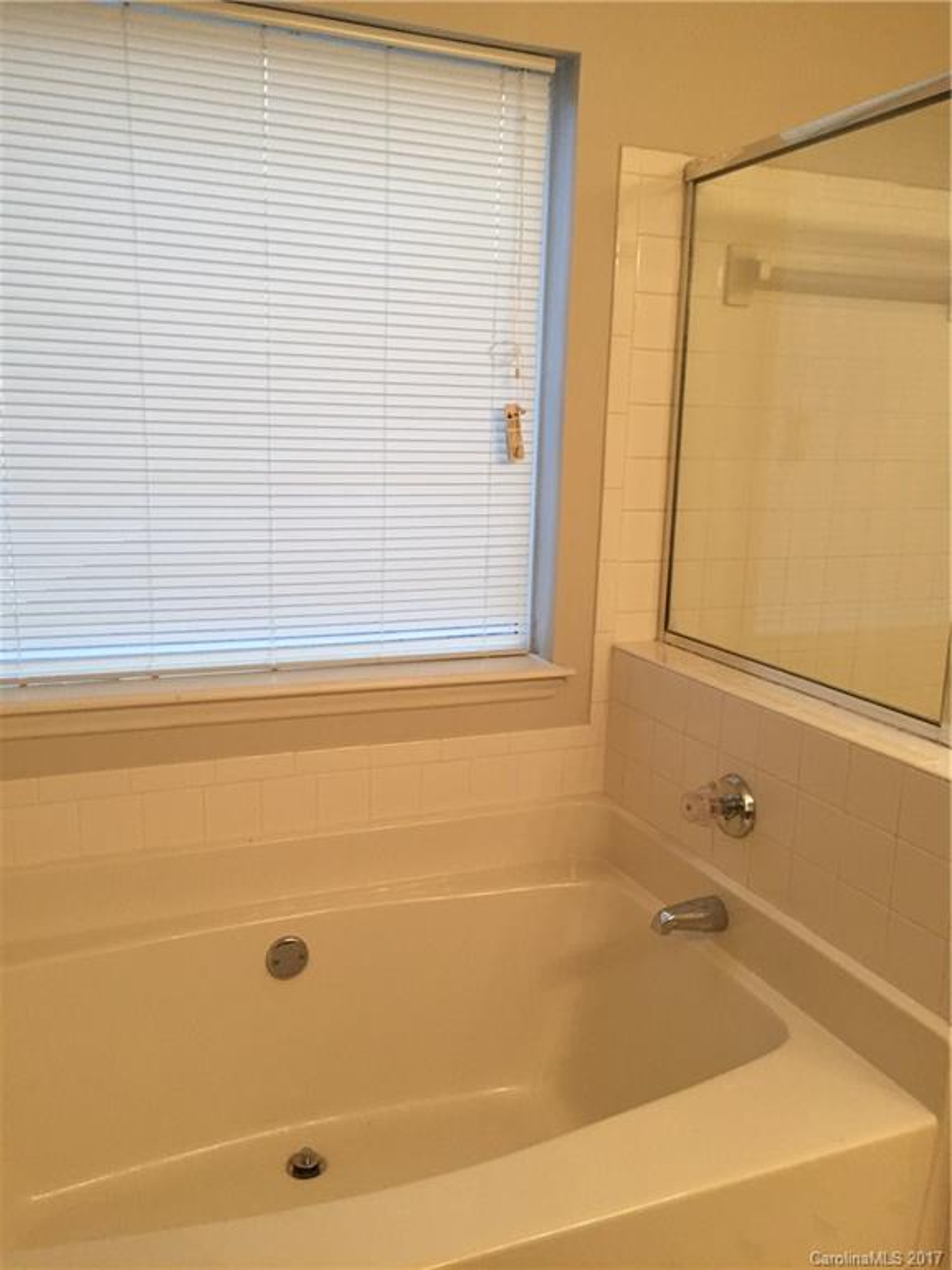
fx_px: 1063
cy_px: 635
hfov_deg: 48.2
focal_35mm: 29
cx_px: 476
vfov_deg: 61.7
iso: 50
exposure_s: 1/30
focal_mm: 4.15
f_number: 2.2
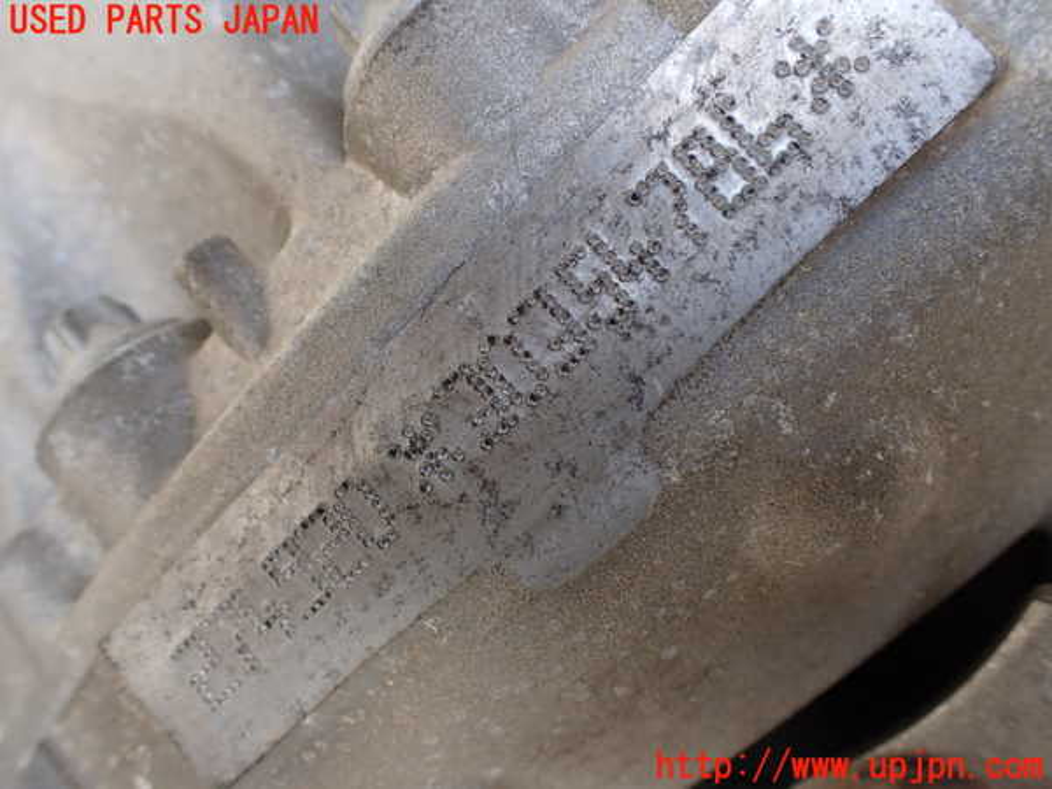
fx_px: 912
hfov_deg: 60.0
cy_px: 394
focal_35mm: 30
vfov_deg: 46.8
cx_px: 526
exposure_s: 1/125
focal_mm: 5.4
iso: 100
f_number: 2.3
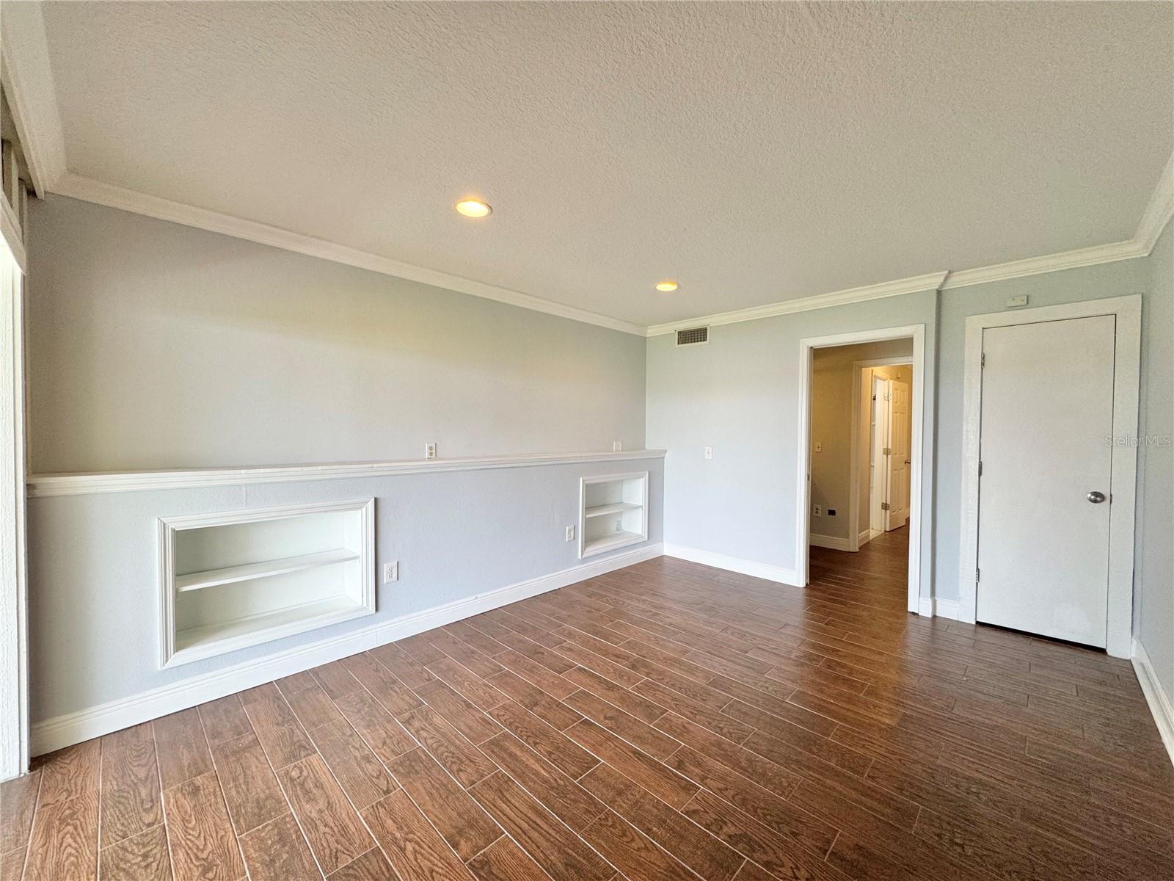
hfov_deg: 102.1
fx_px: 475
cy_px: 440
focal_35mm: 14
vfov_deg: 85.7
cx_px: 587
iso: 125
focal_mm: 2.22
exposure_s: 1/120
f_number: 2.2
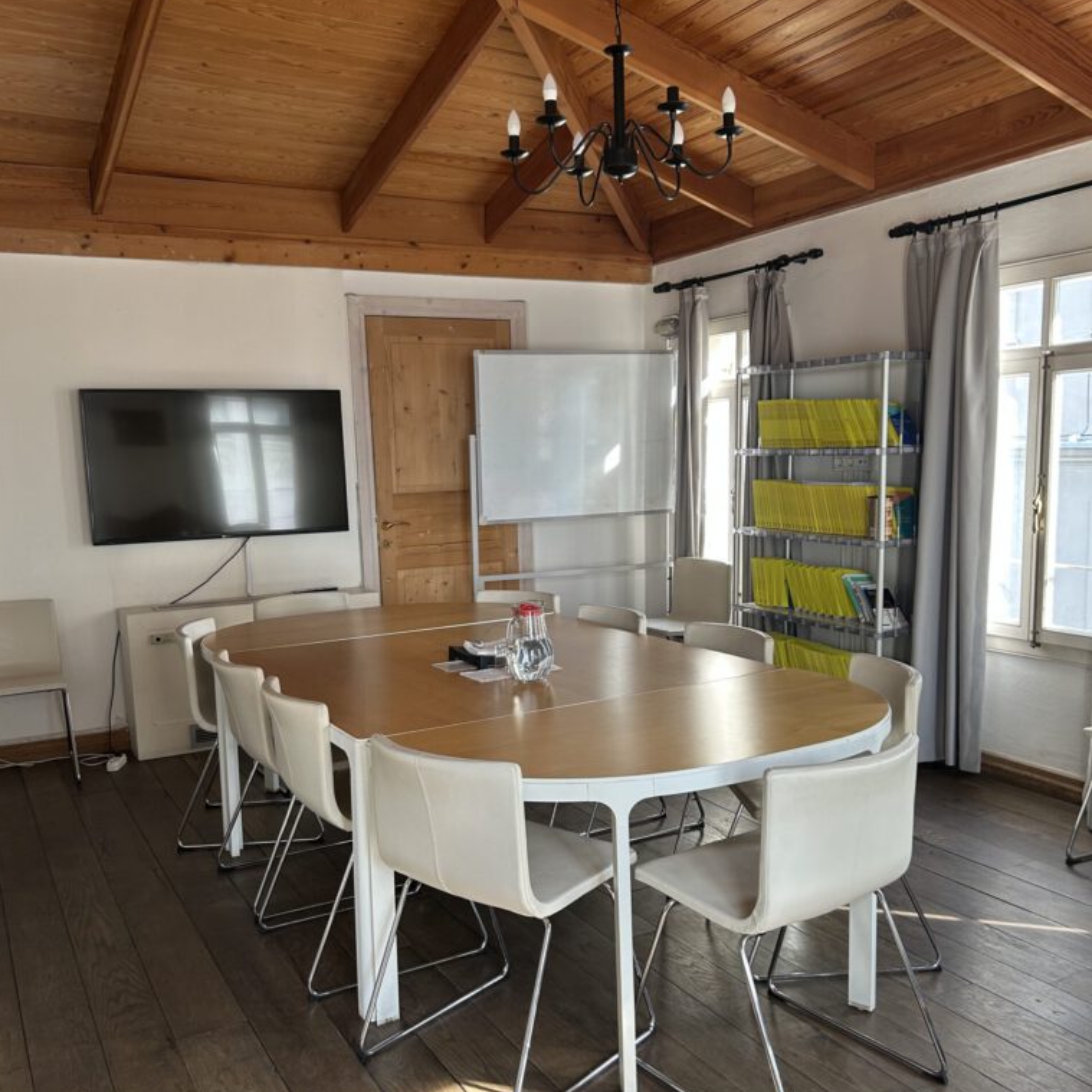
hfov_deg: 52.5
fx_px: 1106
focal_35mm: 31
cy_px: 603
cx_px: 542
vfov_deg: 52.4
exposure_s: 1/121
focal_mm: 5.7
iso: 80
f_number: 1.5
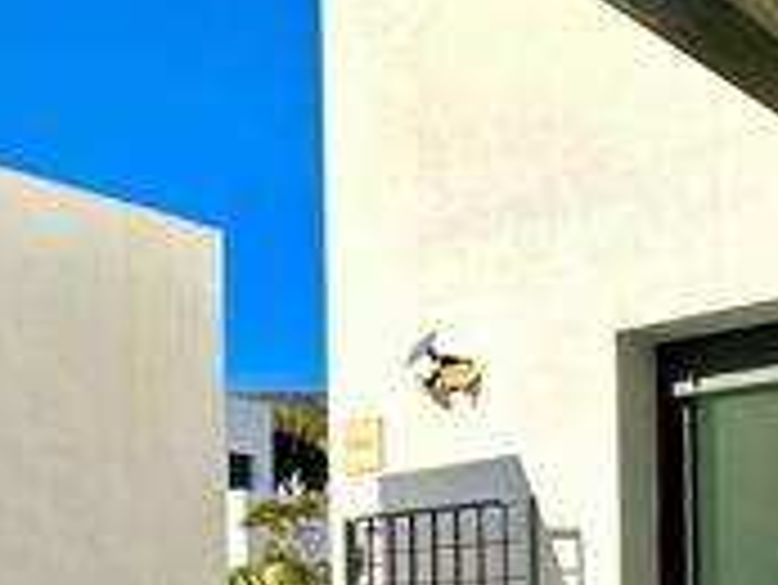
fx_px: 1282
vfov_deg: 24.0
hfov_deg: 33.6
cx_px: 492
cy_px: 644
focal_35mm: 57
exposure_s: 1/3300
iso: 40
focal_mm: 2.22
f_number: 2.2
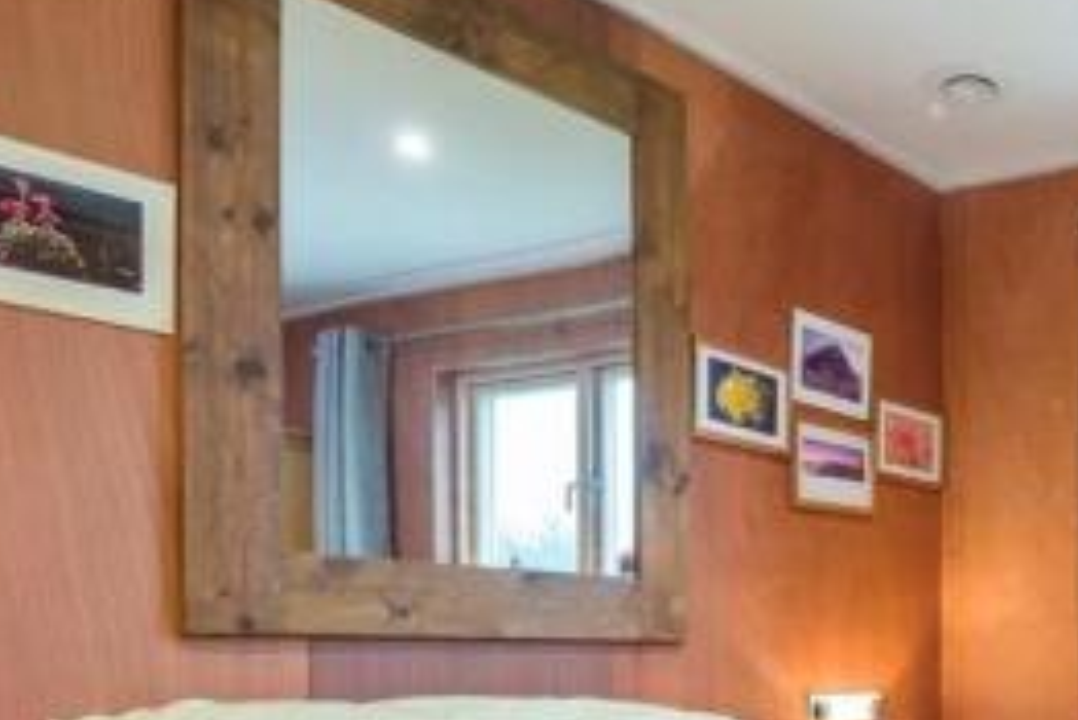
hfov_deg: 40.0
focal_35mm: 40
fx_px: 1198
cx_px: 1166
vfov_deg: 31.9
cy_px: 640
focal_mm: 10.8
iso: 160
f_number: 7.1
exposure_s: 1/2.5
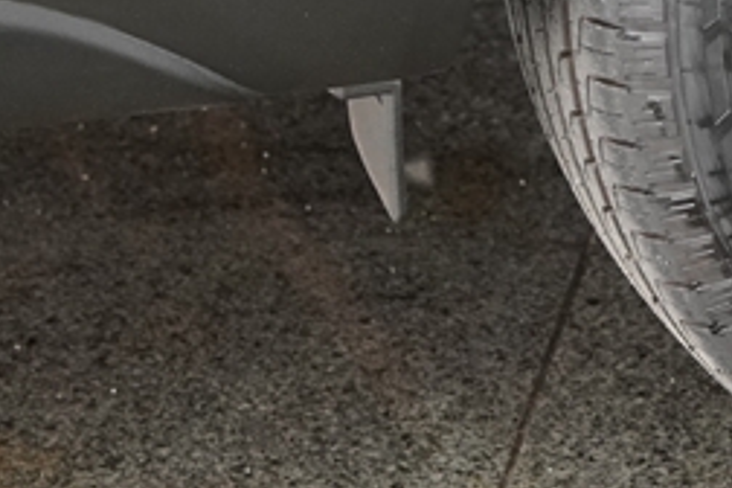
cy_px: -187
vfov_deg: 5.6
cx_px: 1034
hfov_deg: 8.3
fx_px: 4961
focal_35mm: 244
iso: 1250
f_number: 4
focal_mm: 40
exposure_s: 1/160
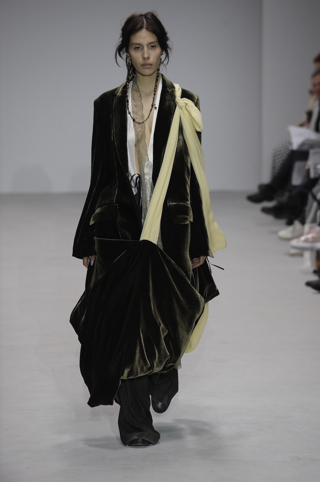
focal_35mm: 200
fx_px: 2670
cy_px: 241
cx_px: 160
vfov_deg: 10.3
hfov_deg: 6.9
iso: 1000
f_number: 4.5
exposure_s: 1/500
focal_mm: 200
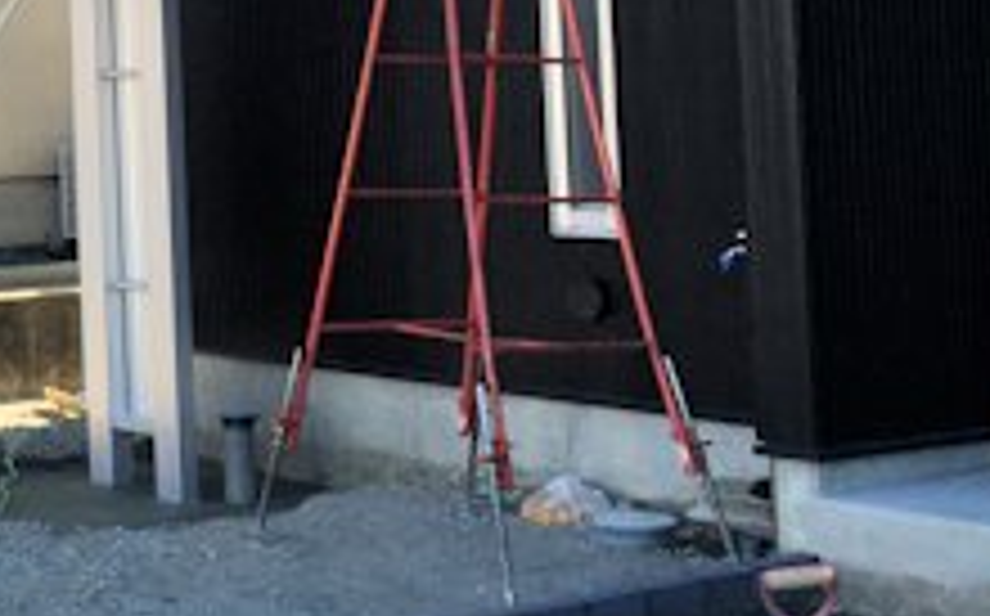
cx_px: -261
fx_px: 2264
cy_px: 27
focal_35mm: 84
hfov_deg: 22.3
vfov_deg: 15.3
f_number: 2.2
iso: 32
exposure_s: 1/412
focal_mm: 4.15
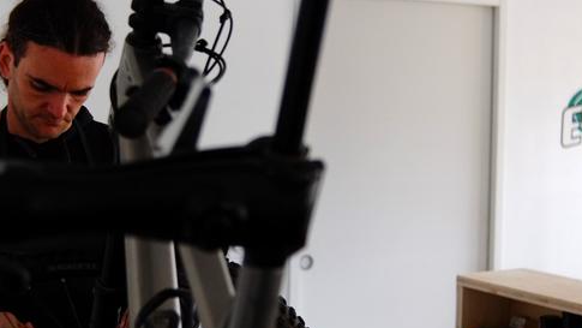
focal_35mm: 68
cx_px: 252
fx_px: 1050
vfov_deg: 17.7
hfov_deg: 31.0
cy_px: 109
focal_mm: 23
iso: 800
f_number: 1.8
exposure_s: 1/250
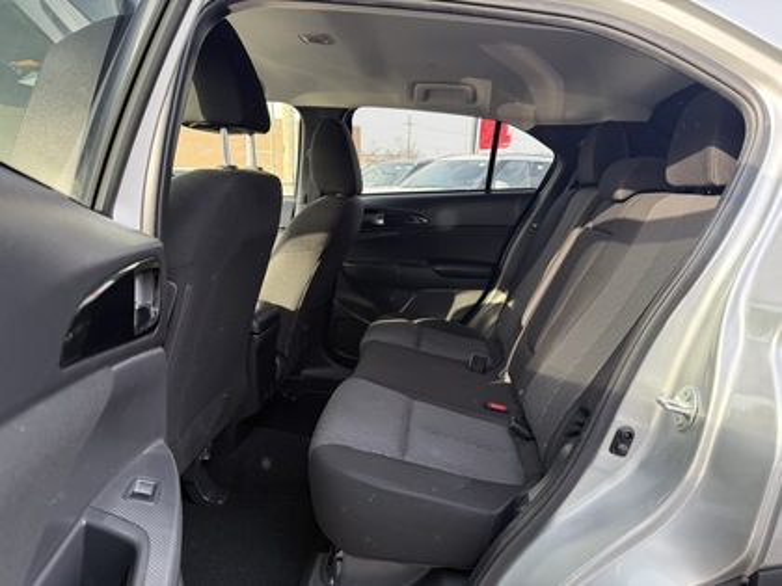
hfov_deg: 71.6
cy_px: 293
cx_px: 391
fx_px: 542
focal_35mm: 24
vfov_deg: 56.8
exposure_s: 1/272
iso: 100
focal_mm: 6.76
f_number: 1.78
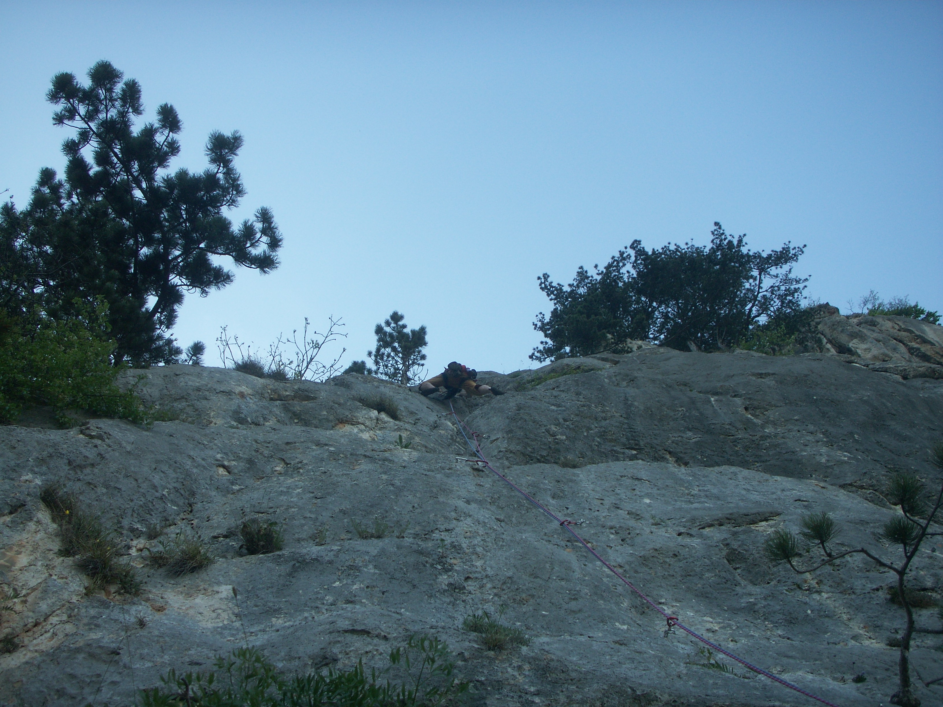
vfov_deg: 38.7
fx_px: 1008
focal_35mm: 37
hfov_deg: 50.1
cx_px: 472
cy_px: 354
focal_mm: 7.7
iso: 50
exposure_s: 1/200
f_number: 3.5
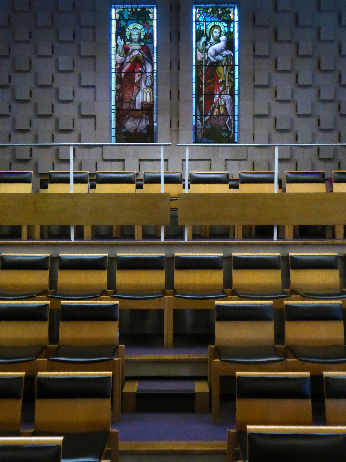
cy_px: 231
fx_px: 533
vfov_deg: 46.8
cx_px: 173
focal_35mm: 40
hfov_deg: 36.0
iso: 800
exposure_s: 1/40
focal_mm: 7.2
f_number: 3.8
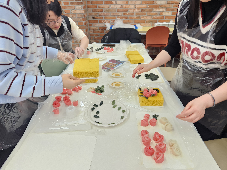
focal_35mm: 23
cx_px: 114
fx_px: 151
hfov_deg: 73.9
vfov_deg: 58.9
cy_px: 85
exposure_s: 1/120
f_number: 1.8
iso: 125
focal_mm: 5.4
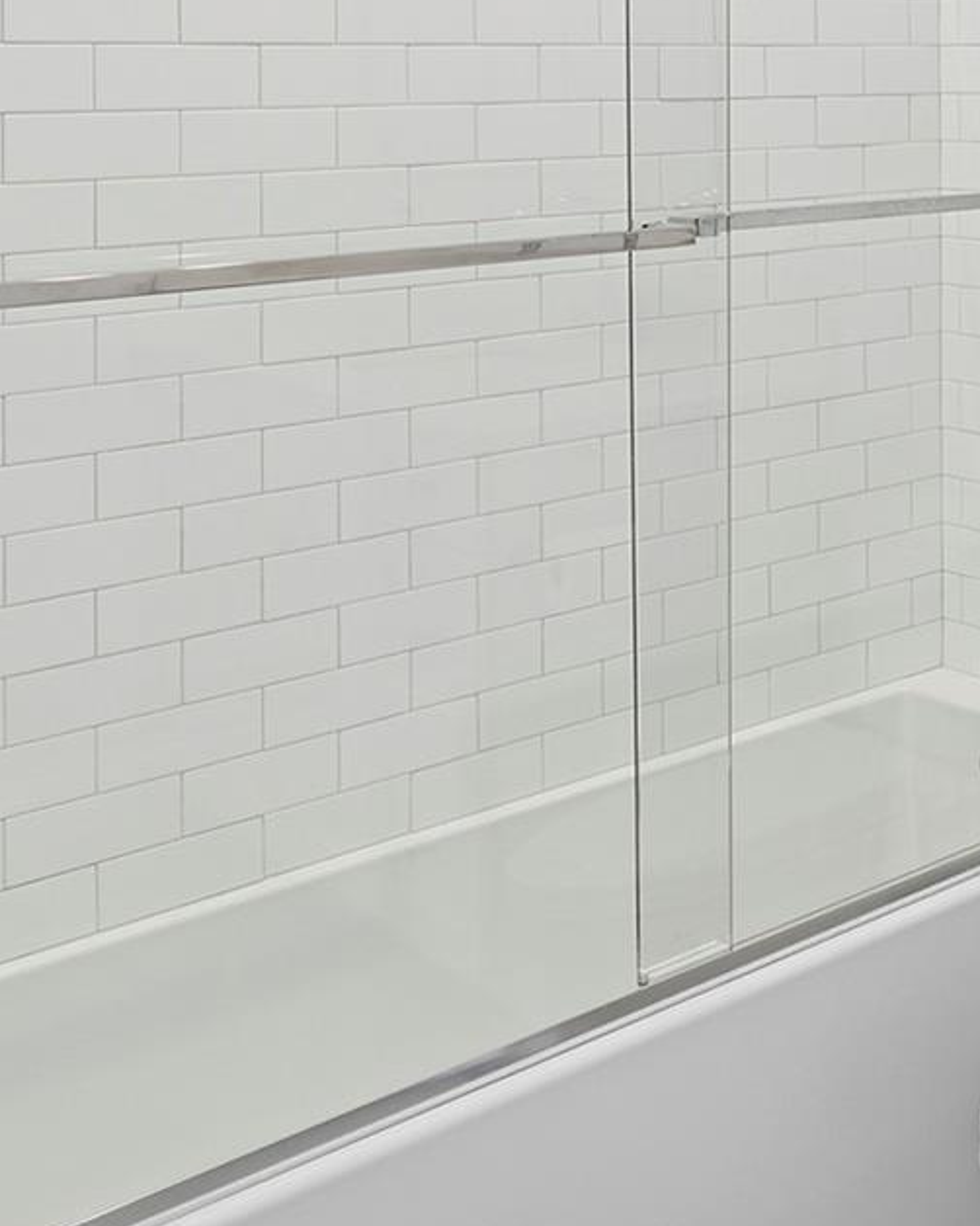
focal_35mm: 49
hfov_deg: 21.5
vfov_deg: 35.4
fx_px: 1777
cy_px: 83
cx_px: 1716
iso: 250
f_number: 9
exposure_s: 1/2
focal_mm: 16
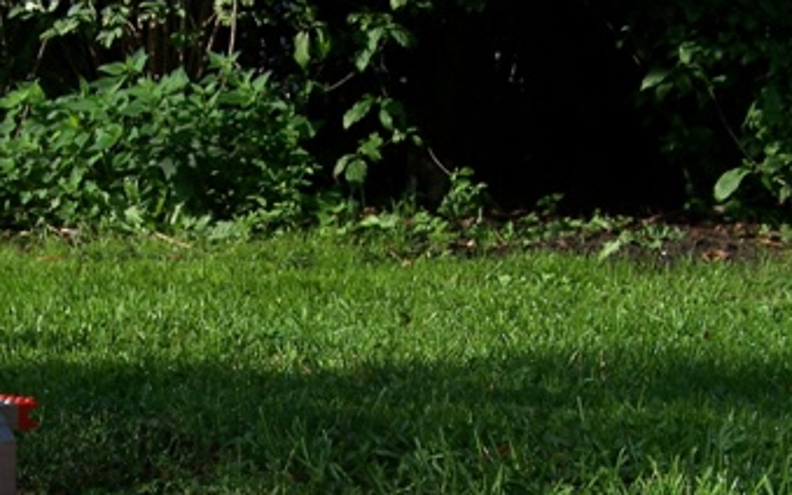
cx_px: 278
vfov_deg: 16.7
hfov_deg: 27.0
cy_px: 539
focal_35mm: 76
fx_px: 1641
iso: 80
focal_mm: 6.3
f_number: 3.6
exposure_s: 1/800
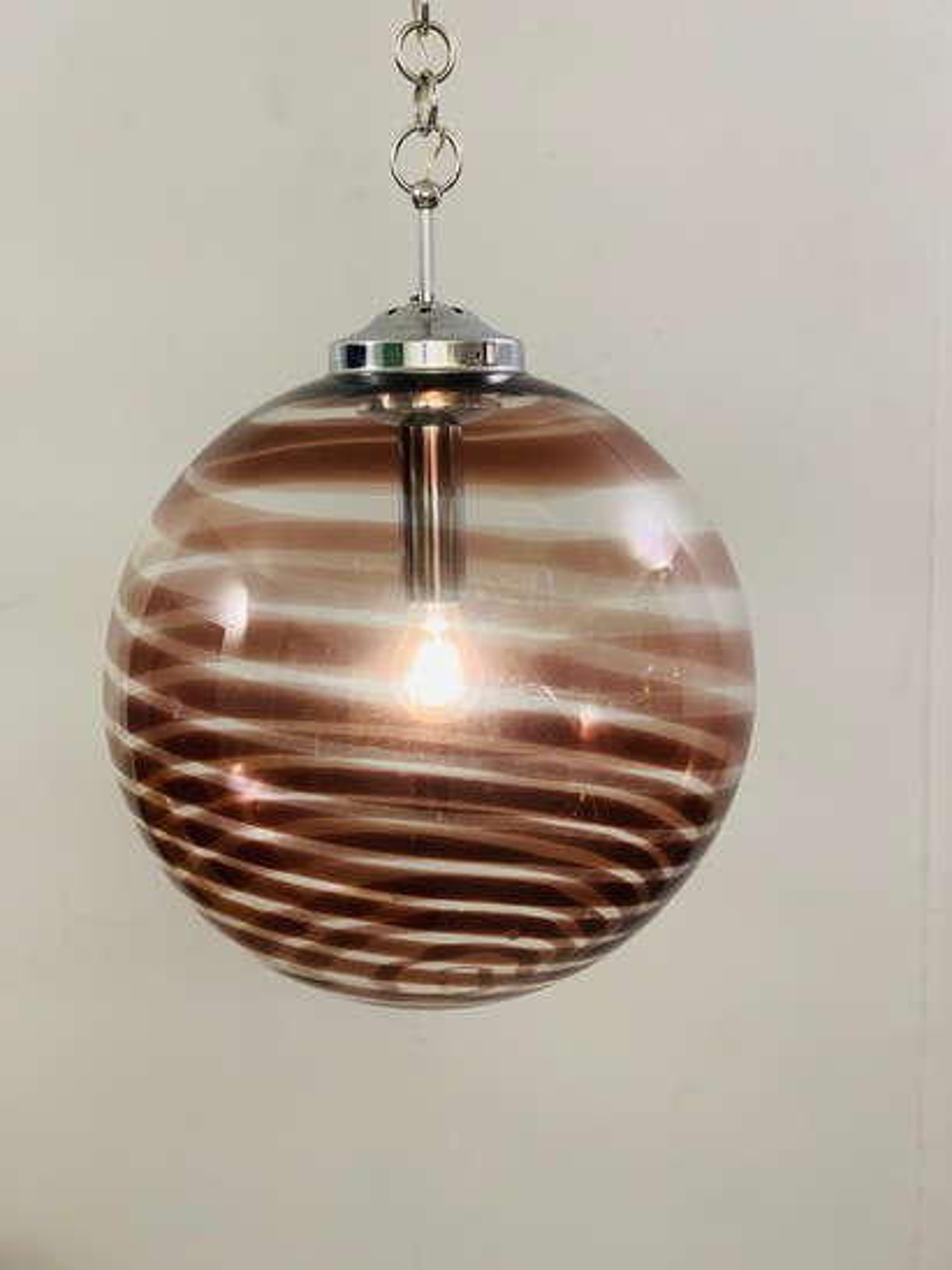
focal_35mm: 52
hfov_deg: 28.0
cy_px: 635
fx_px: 1907
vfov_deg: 36.8
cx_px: 476
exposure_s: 1/50
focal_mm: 6
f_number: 2.4
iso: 100
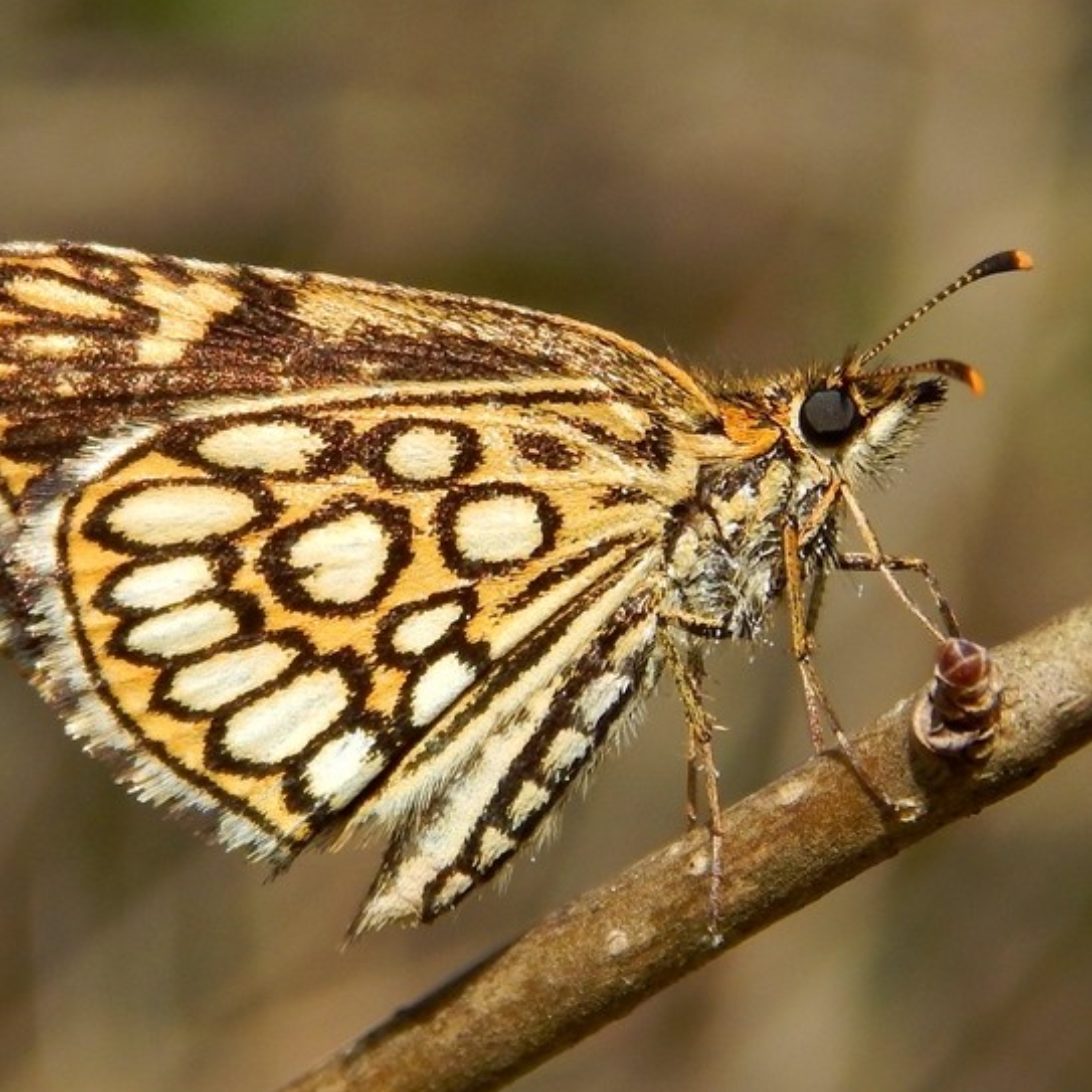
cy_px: 557
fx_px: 6139
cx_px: 450
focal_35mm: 172
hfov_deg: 10.2
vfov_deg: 10.2
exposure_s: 1/400
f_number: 4.8
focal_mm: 23.4
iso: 125
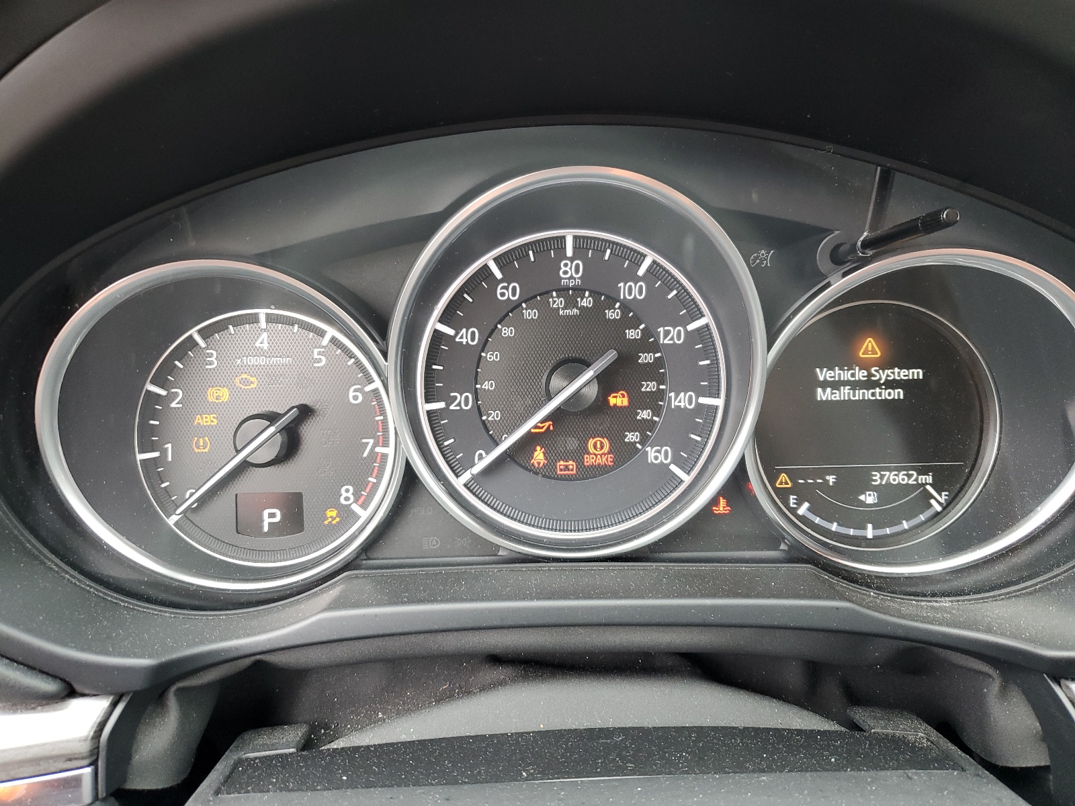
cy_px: 403
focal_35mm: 26
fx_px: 807
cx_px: 538
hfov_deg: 67.3
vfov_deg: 53.1
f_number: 1.5
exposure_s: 1/60.2
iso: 98
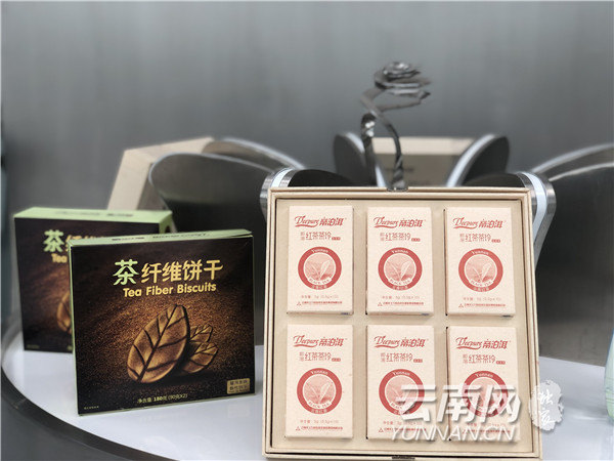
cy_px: 230
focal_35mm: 52
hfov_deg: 36.8
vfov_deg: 28.0
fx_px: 922
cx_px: 307
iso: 20
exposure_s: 1/50
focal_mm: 6
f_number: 2.4
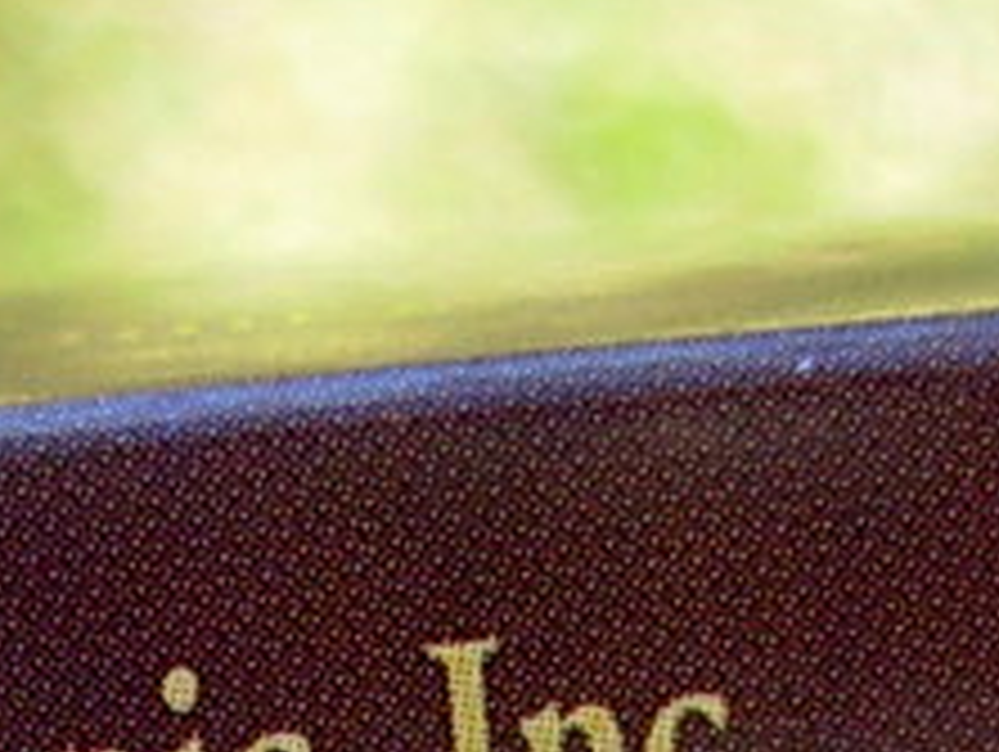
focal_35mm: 175
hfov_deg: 11.2
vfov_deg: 8.1
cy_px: 1450
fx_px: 5056
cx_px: 94
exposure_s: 1/128
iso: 50
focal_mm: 6.3
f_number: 2.9
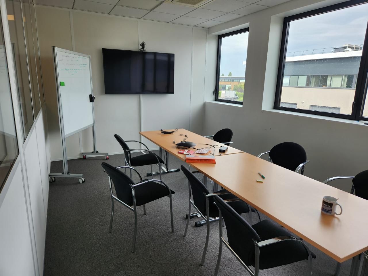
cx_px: 184
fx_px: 245
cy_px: 138
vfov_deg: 58.9
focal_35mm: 23
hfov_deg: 73.9
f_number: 1.8
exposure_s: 1/195
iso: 20
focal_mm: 5.4
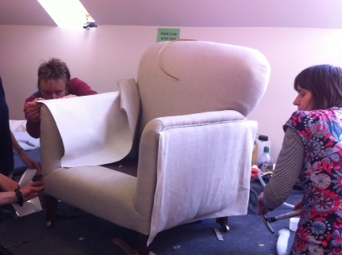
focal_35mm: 52
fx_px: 513
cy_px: 165
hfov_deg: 36.7
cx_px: 132
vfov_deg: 27.8
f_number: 2.8
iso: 80
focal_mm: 3.85
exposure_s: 1/60
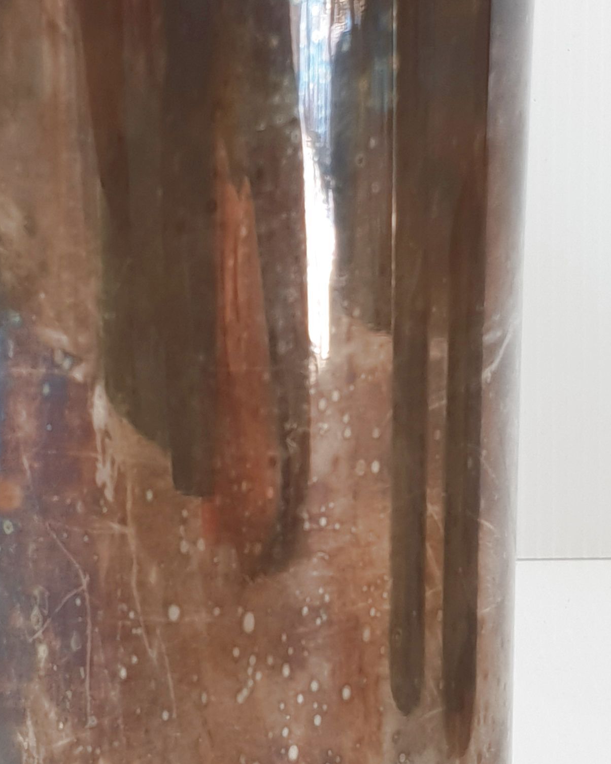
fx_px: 1537
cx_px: 244
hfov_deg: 22.4
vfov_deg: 27.9
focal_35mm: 68
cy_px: 356
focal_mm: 4.3
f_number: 2.4
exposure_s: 1/100
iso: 64
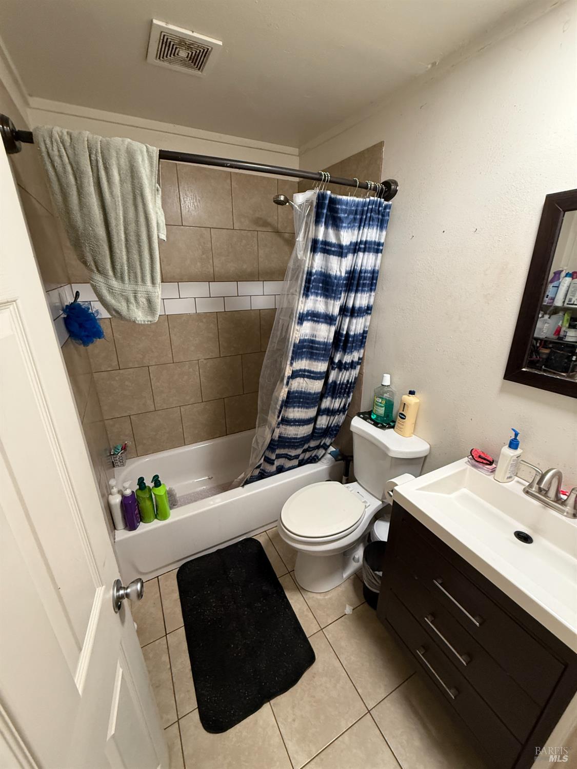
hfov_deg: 85.7
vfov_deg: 102.1
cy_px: 384
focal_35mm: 14
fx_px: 311
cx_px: 288
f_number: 2.2
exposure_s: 1/60
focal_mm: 2.22
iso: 320
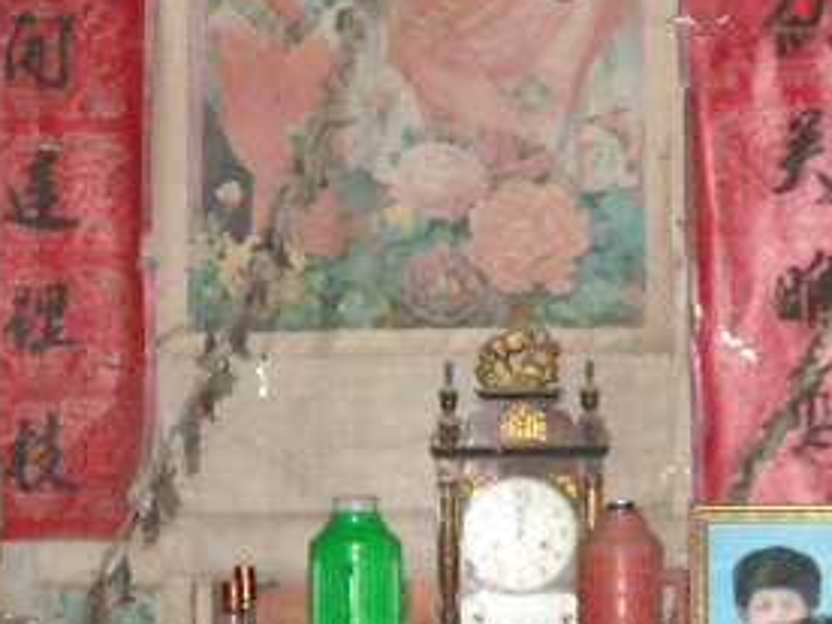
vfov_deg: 11.4
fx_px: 3125
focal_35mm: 130
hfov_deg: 15.1
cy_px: 449
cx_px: 690
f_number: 2.8
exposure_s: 1/60
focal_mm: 5.7
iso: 733
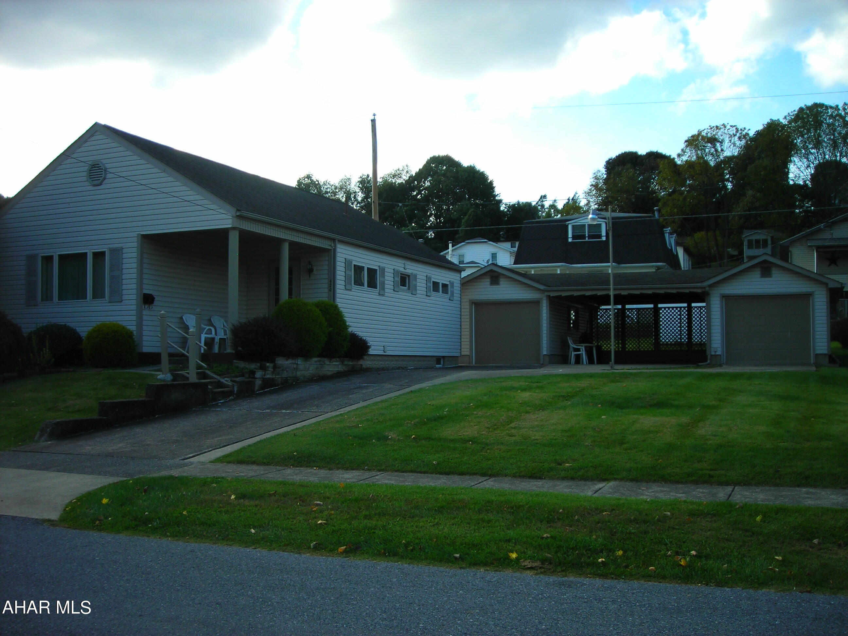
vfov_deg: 37.7
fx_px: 931
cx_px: 424
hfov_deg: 49.0
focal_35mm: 38
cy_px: 318
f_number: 3.2
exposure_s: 1/252
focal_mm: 6.3
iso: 50
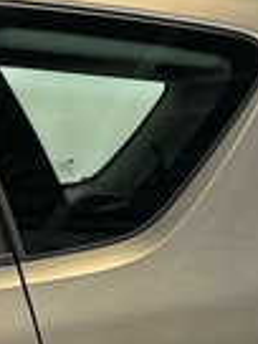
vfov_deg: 8.5
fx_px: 2286
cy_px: 463
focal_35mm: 230
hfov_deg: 6.4
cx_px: 25
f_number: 1.8
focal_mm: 6.86
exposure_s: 1/50
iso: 125
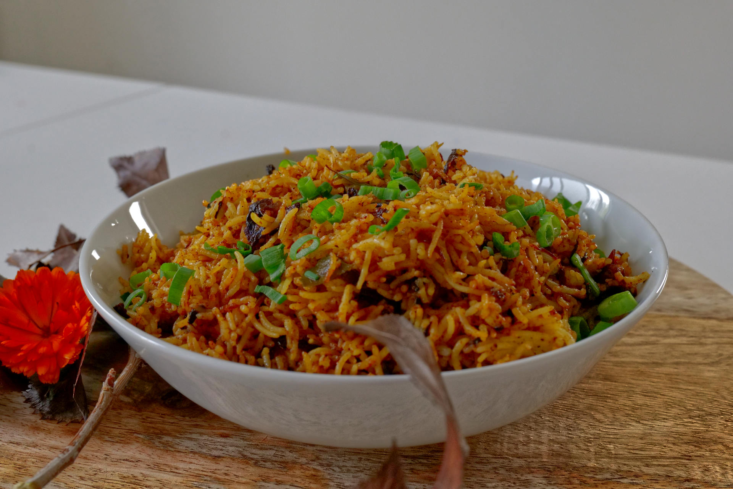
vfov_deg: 33.4
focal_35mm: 40
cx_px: 366
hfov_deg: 48.5
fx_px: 814
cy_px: 244
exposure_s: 1/125
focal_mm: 40
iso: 4000
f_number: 10
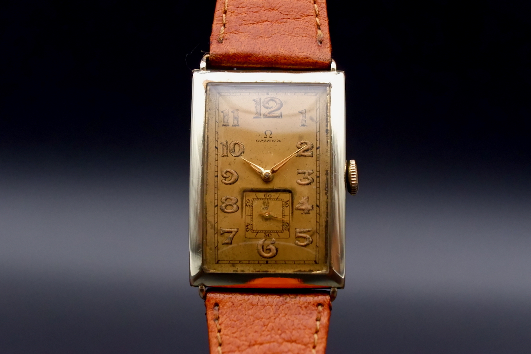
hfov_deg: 27.0
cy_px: 177
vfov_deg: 18.2
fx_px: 1106
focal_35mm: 75
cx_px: 266
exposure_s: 1/4000
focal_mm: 50.5
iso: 6400
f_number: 5.6
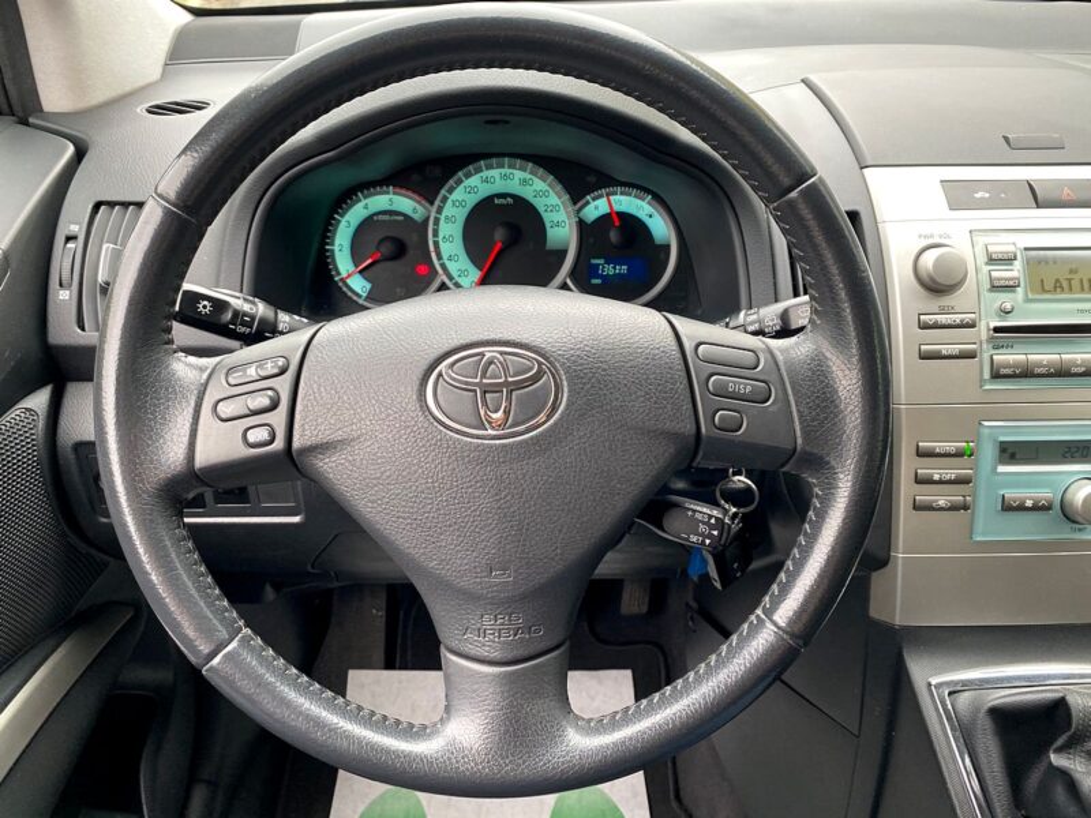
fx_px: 819
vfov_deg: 53.1
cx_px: 546
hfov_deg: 67.3
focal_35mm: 26
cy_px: 409
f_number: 1.8
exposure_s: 1/107
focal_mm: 4.25
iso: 125
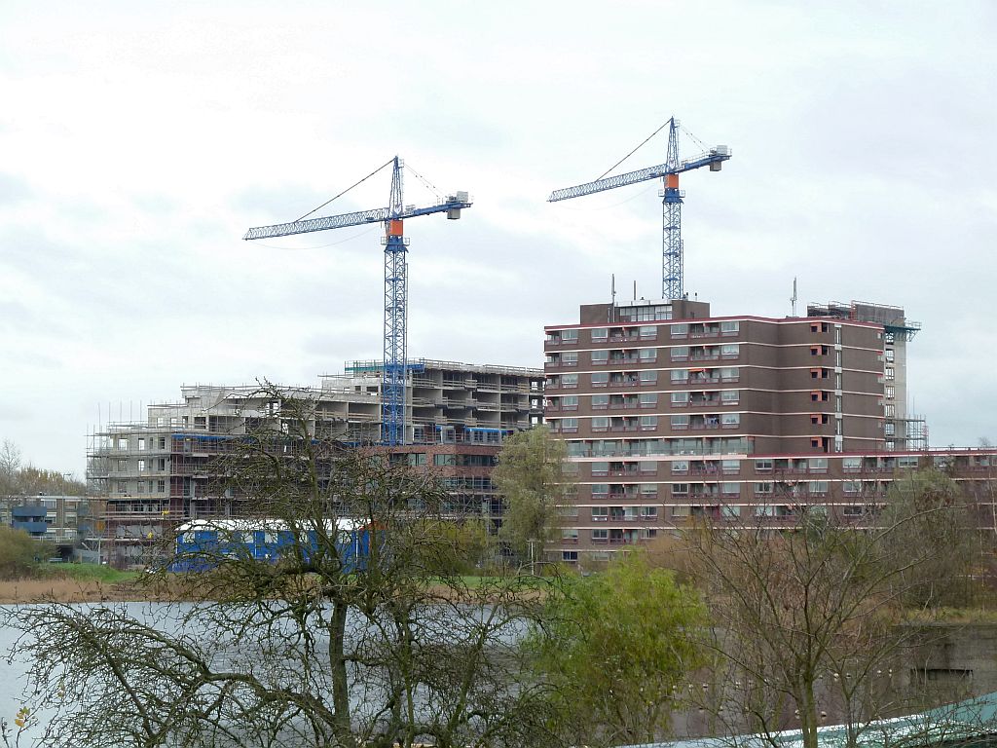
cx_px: 498
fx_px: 2765
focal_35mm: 96
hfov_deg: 20.4
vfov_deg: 15.4
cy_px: 374
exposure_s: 1/40
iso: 125
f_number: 4.3
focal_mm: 15.8
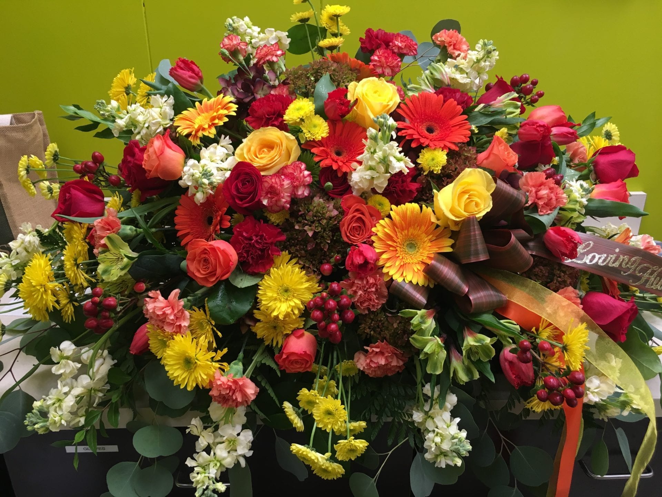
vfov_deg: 48.2
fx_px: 555
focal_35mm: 29
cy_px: 248
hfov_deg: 61.7
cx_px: 331
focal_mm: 4.15
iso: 64
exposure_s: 1/30
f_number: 2.2
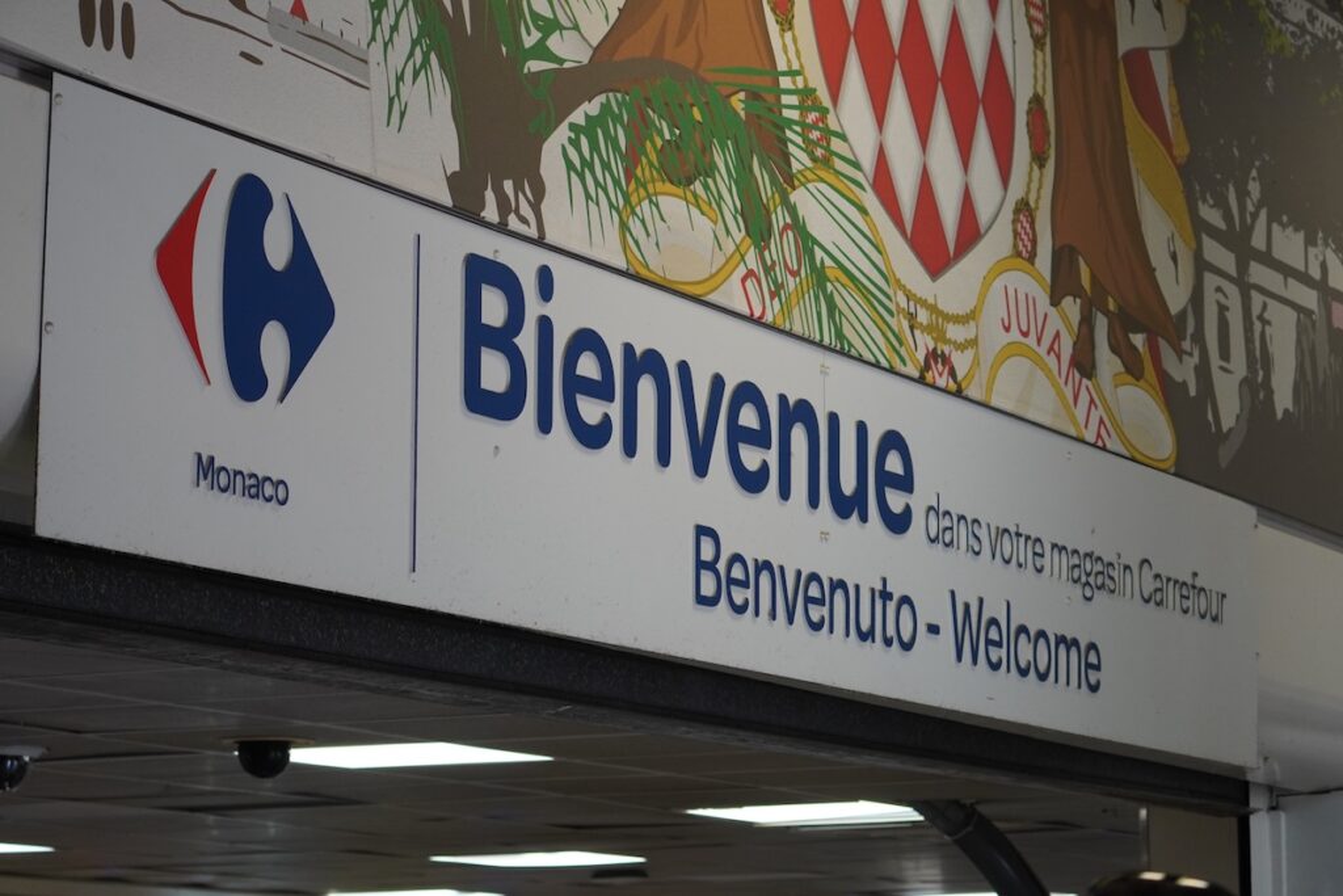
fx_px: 3917
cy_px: 448
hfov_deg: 19.5
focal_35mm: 105
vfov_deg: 13.0
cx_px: 672
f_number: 4.5
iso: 640
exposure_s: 1/160
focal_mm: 70
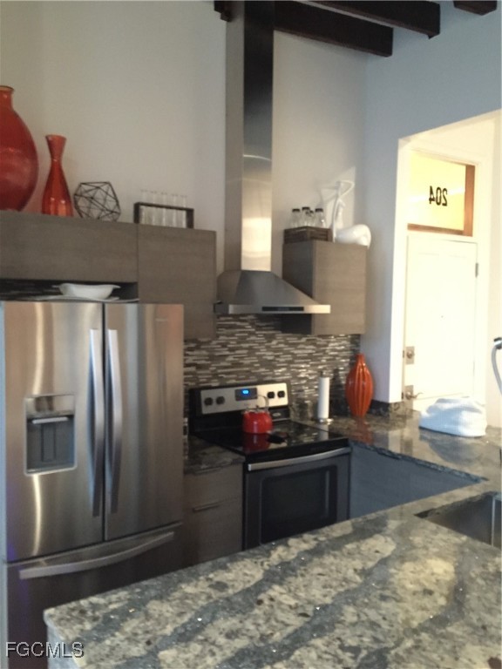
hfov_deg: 48.2
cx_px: 251
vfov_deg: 61.7
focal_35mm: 29
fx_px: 561
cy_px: 334
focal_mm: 4.15
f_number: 2.2
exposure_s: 1/15
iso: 640
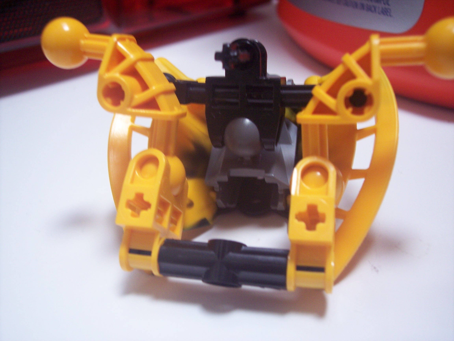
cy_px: 170
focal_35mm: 39
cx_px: 227
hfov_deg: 47.9
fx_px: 511
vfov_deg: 36.8
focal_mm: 8
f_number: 3.4
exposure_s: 1/30
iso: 200
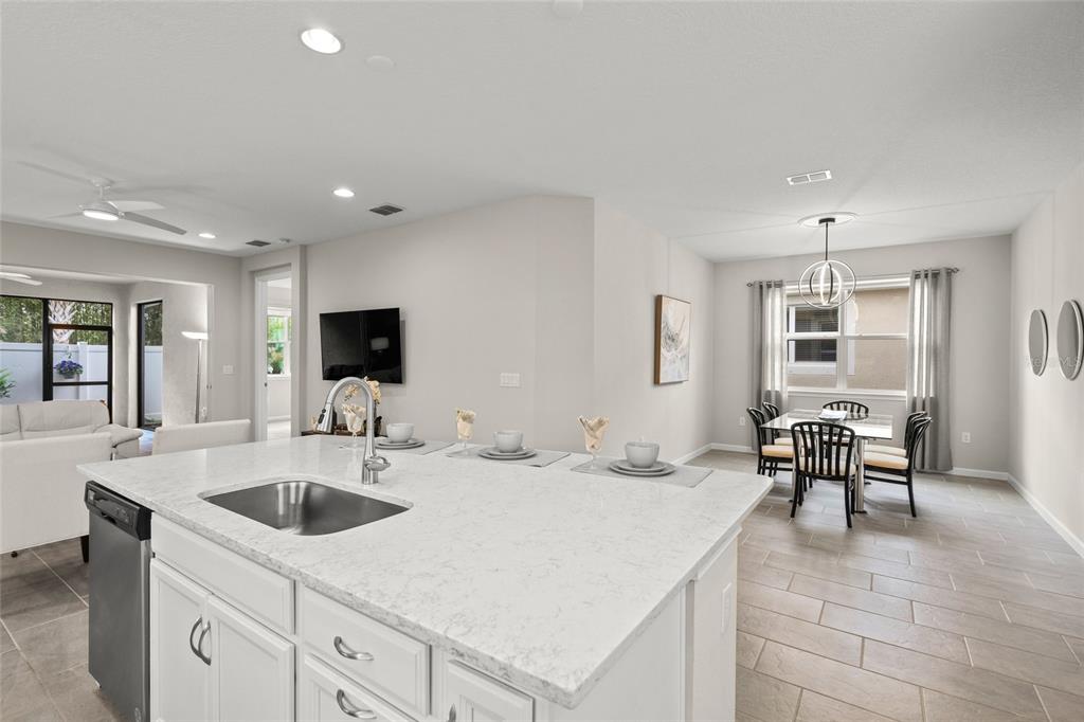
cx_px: 542
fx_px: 482
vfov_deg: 73.7
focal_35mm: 16
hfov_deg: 96.8
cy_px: 361
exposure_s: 1/4
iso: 200
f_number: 6.3
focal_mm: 16
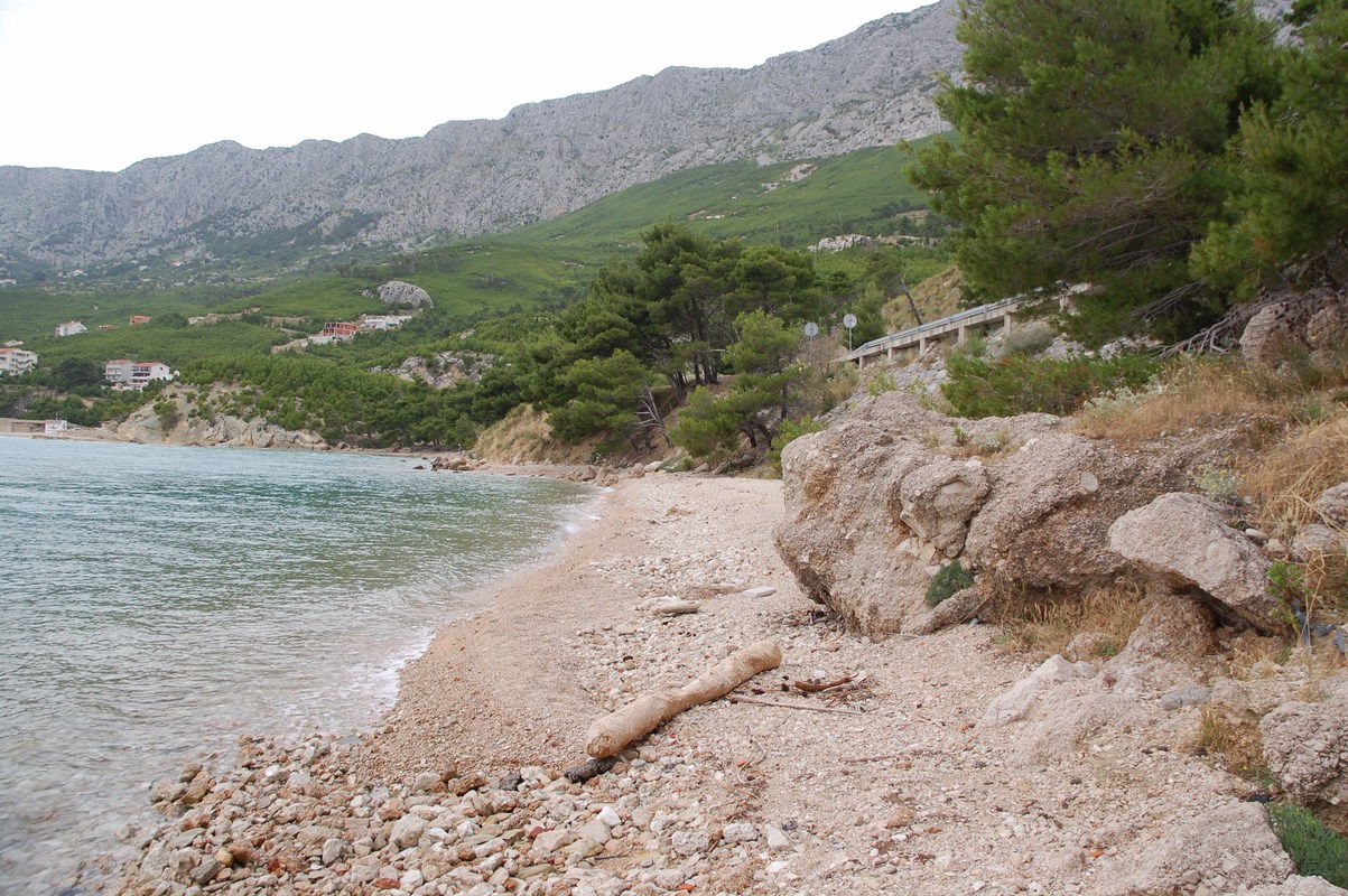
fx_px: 1010
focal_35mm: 27
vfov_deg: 47.9
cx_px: 674
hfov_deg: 67.4
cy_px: 448
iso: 200
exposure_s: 1/200
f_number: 7.1
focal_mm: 18
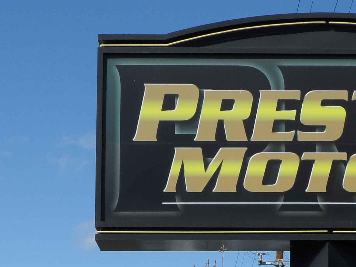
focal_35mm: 134
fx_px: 1378
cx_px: 259
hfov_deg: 14.7
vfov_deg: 10.9
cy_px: 303
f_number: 5.2
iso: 80
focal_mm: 6.8
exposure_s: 1/500
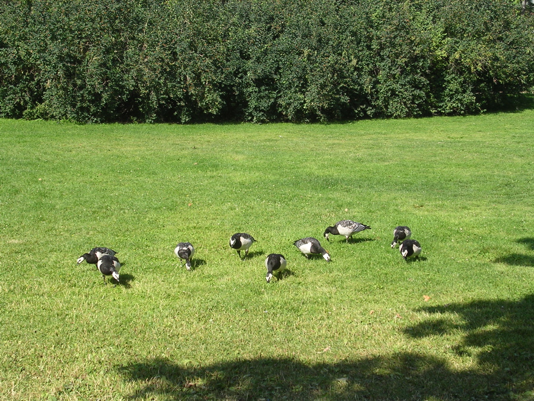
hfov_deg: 29.0
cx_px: 267
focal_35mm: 67
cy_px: 200
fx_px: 1034
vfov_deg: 21.9
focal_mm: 10.2
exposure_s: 1/318
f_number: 3.6
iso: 100
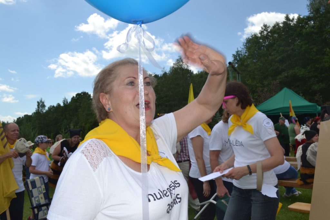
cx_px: 165
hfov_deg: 61.9
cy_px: 110
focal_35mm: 30
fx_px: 275
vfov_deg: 43.6
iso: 100
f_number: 10
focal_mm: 20
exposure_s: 1/200
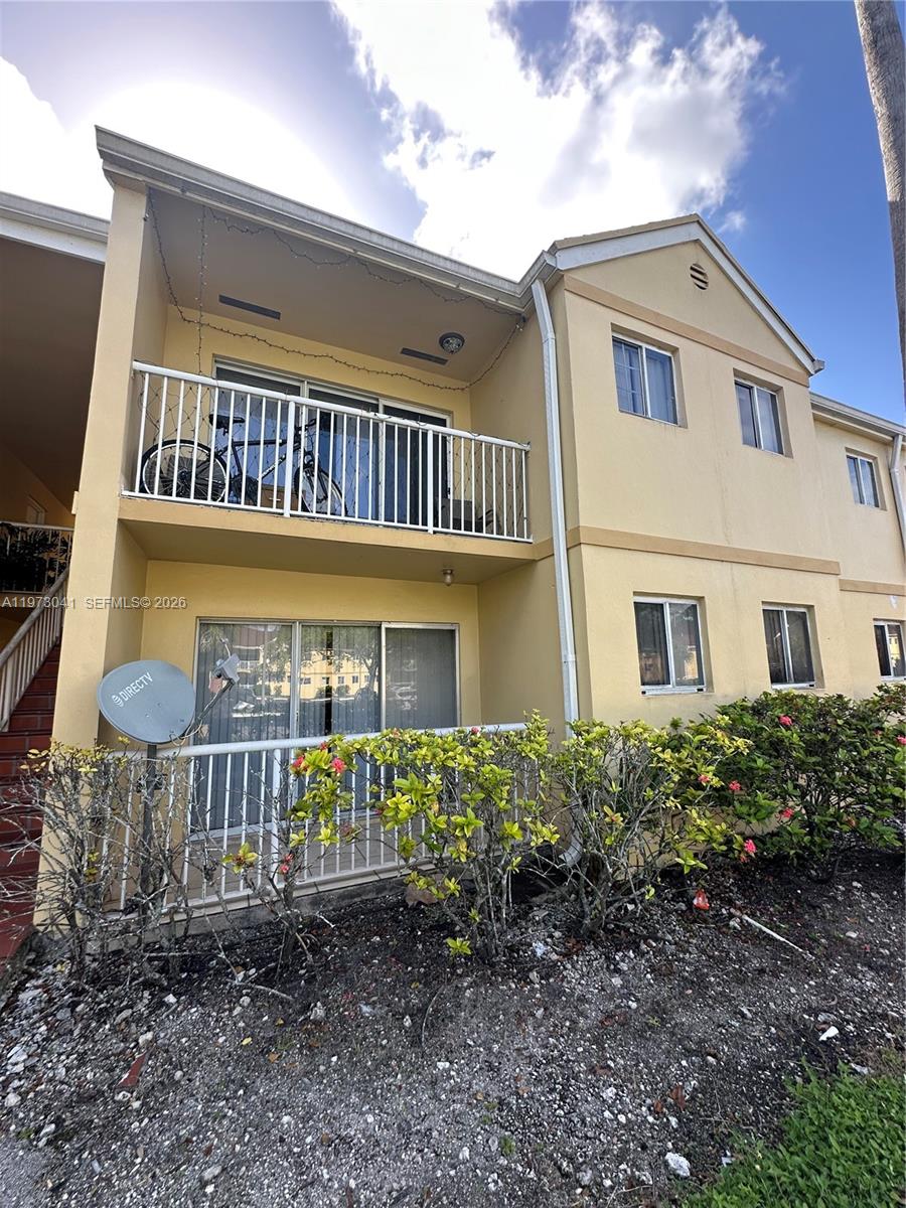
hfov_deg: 85.7
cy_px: 604
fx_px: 489
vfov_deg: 102.1
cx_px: 453
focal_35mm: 14
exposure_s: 1/393
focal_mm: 2.22
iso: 40
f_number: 2.2
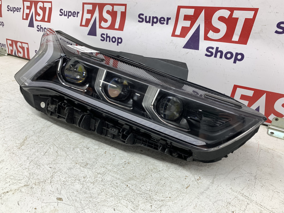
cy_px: 106
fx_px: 213
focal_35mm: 26
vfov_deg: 53.1
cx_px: 142
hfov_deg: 67.3
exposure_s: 1/100
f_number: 1.8
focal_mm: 4.25
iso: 50
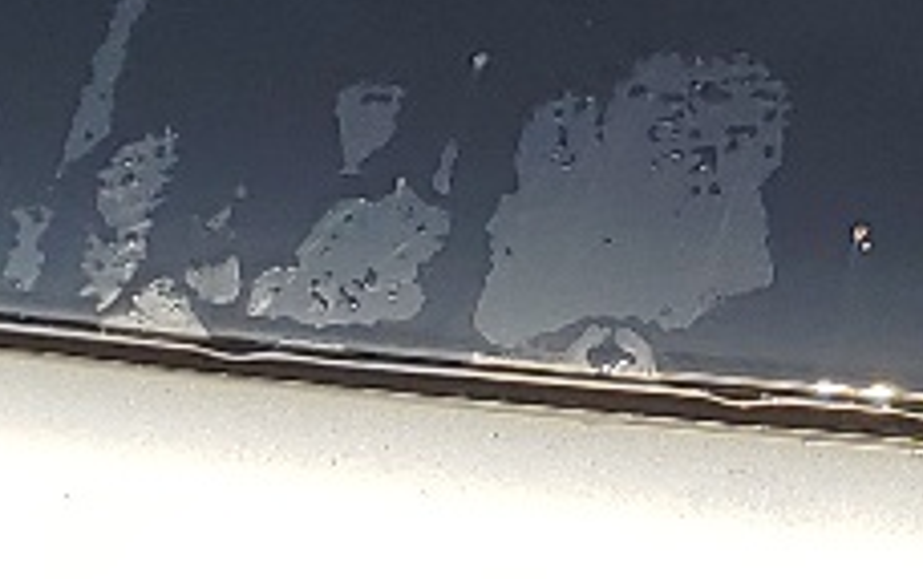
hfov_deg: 10.5
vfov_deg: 6.6
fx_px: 4860
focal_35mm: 193
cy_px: -615
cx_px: 1324
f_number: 1.5
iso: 50
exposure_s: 1/1667
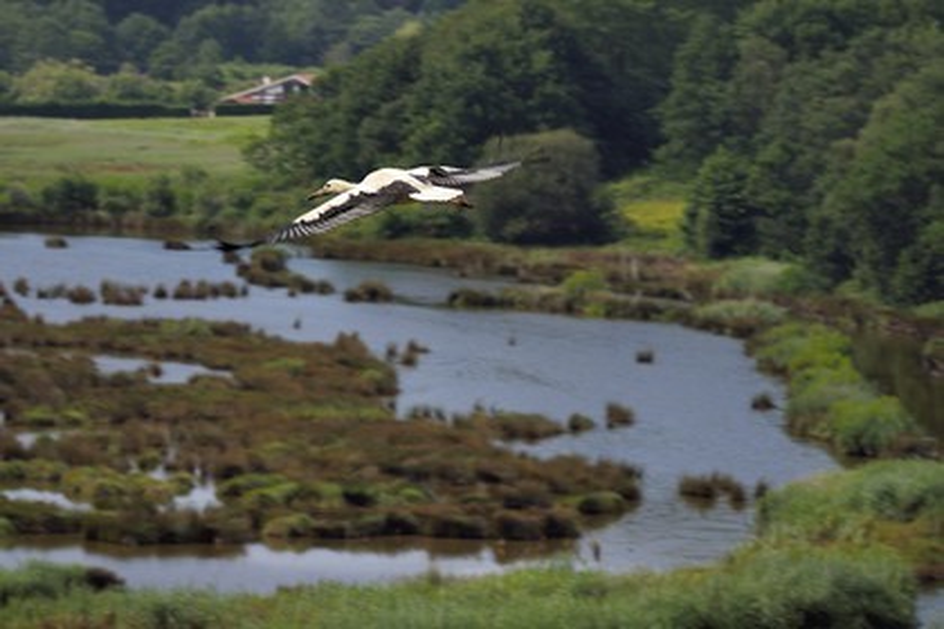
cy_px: 314
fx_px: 3933
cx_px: 472
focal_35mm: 150
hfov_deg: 13.7
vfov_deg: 9.1
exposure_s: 1/320
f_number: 9
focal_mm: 150
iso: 200
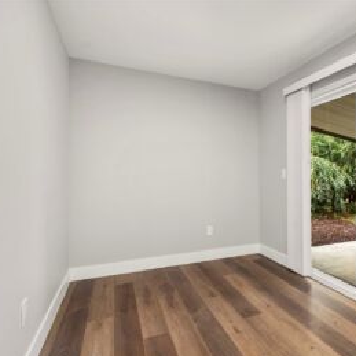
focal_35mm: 21
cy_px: 182
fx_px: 244
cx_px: 256
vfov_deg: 72.1
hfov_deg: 68.6
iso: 160
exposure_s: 1/60
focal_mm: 16
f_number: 7.1
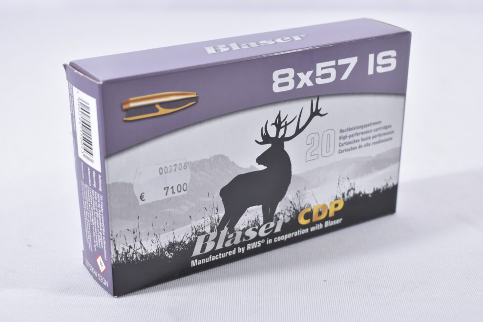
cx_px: 242
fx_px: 791
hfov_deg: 33.9
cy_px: 166
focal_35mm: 59
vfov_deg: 23.0
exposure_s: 1/50
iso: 640
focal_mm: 38
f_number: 5
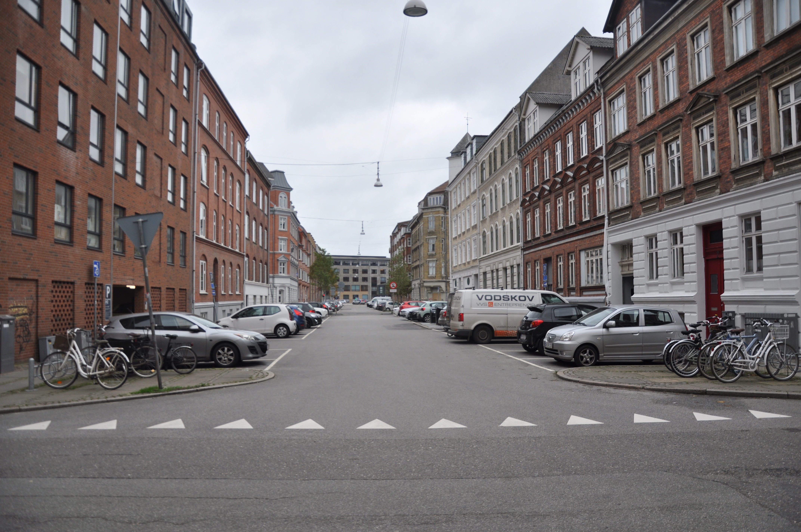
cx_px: 400
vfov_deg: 47.8
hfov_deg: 67.4
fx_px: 600
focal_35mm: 27
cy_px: 266
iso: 200
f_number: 3.5
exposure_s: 1/160
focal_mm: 18
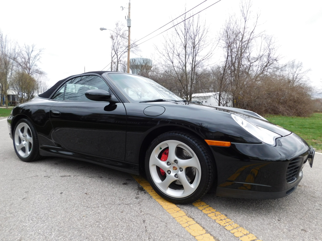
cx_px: 161
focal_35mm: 23
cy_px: 120
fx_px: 214
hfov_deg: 73.9
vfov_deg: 58.9
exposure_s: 1/640
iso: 125
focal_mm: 4
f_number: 3
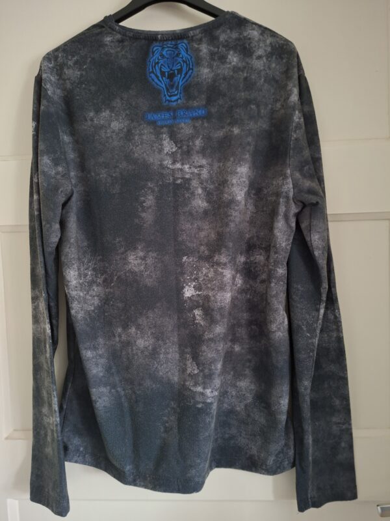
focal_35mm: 23
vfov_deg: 73.9
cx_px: 195
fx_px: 346
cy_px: 260
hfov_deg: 58.9
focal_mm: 5.54
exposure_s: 1/25
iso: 800
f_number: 1.8
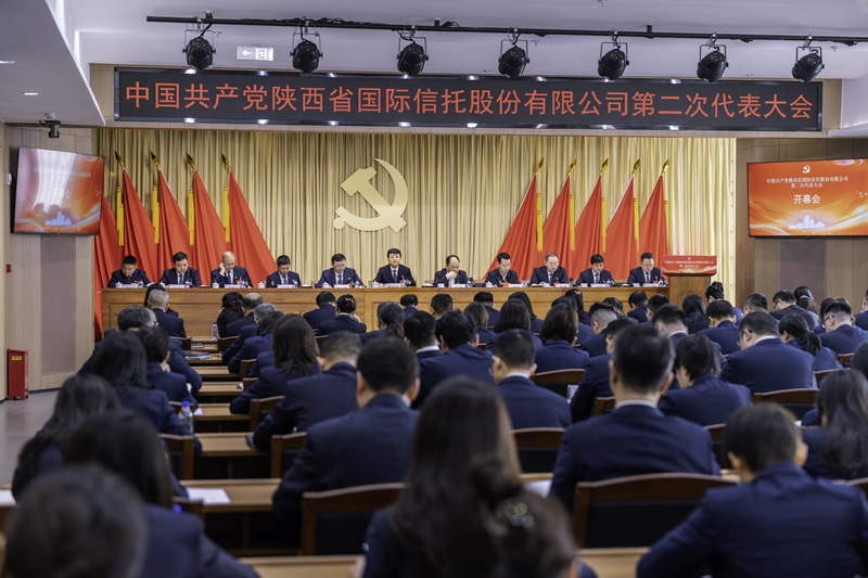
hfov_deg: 31.4
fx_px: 1543
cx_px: 434
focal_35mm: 64
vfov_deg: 21.2
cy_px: 289
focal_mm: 64
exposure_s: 1/100
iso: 250
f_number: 3.2
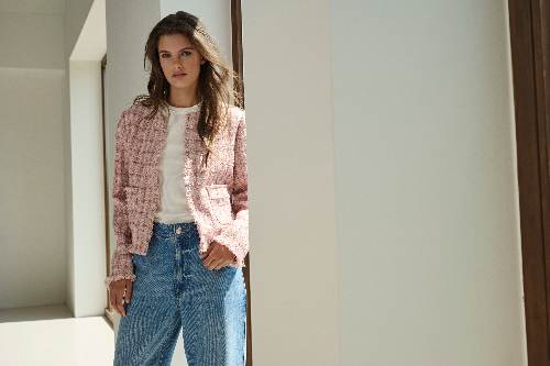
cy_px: 183
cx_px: 275
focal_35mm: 42
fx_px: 641
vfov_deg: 31.9
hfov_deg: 46.4
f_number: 5.6
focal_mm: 42
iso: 125
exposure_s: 1/200
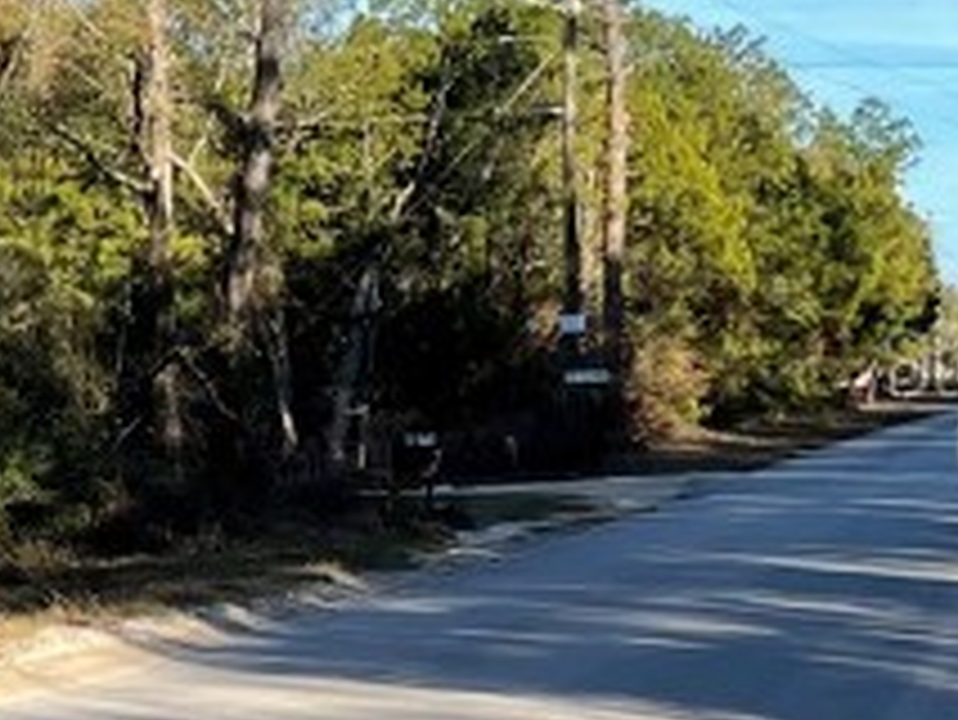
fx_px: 3461
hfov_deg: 13.4
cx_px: -998
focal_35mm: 125
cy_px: 360
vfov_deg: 11.9
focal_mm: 4.2
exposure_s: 1/1072
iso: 32
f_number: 1.6
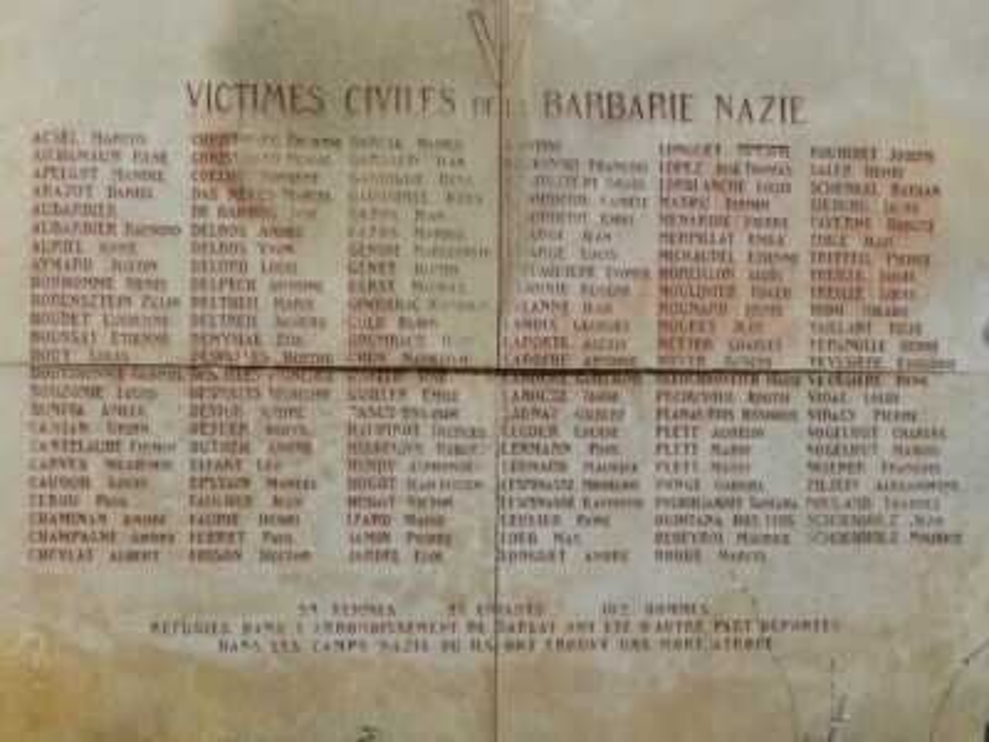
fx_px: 1400
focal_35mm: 49
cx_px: 494
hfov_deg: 38.9
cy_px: 371
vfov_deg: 29.7
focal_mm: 8.4
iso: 100
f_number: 4.5
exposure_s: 1/1600
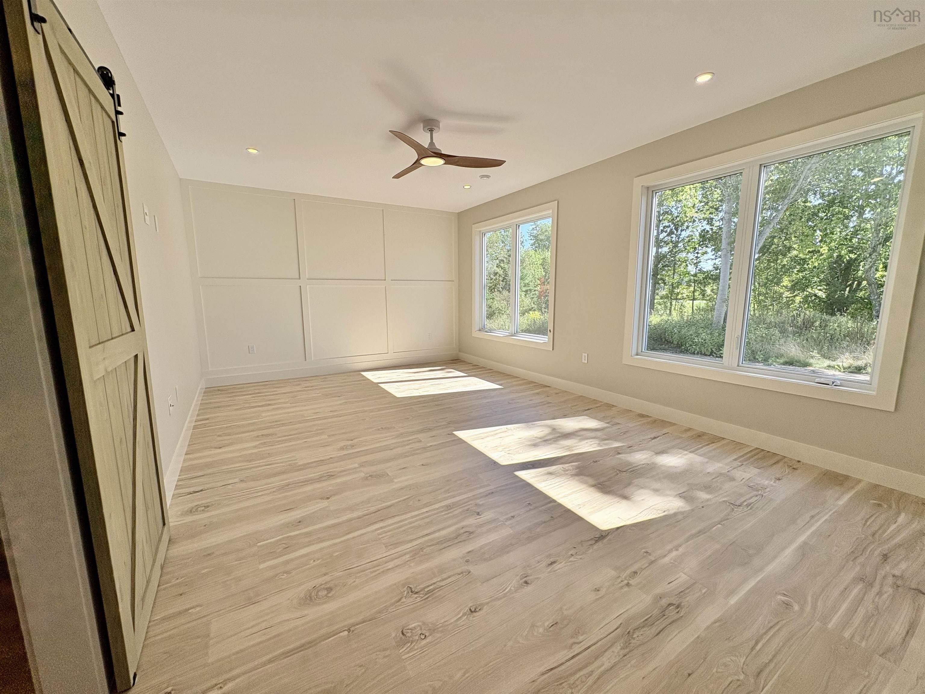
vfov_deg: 85.7
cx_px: 462
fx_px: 374
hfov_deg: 102.1
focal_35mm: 14
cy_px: 347
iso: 50
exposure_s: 1/569
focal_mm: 2.22
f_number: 2.2
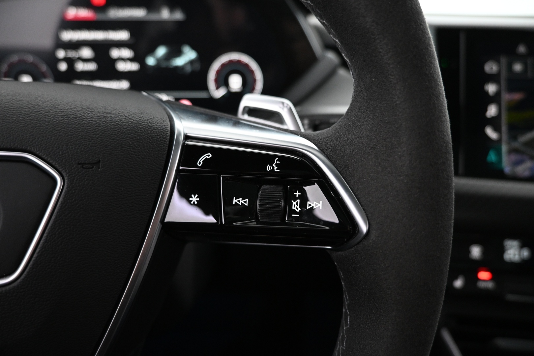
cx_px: 267
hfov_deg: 73.7
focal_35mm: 24
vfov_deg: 53.1
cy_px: 178
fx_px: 356
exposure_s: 1/20
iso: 1600
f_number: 3.5
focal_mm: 16
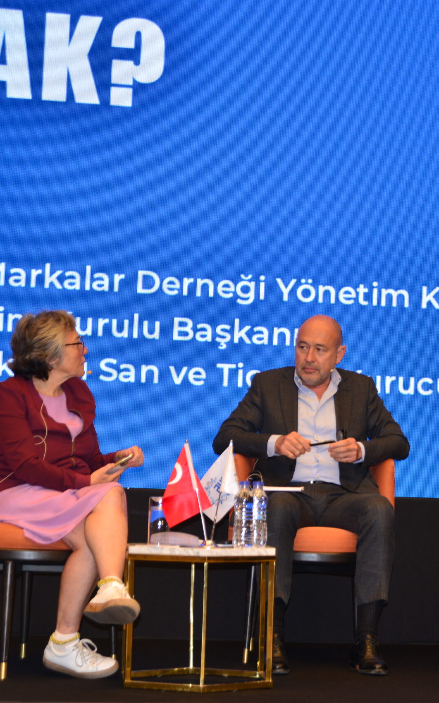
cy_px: 352
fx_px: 1646
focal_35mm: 86
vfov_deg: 24.1
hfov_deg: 14.9
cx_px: 458
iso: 250
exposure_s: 1/60
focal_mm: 56
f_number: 5.6
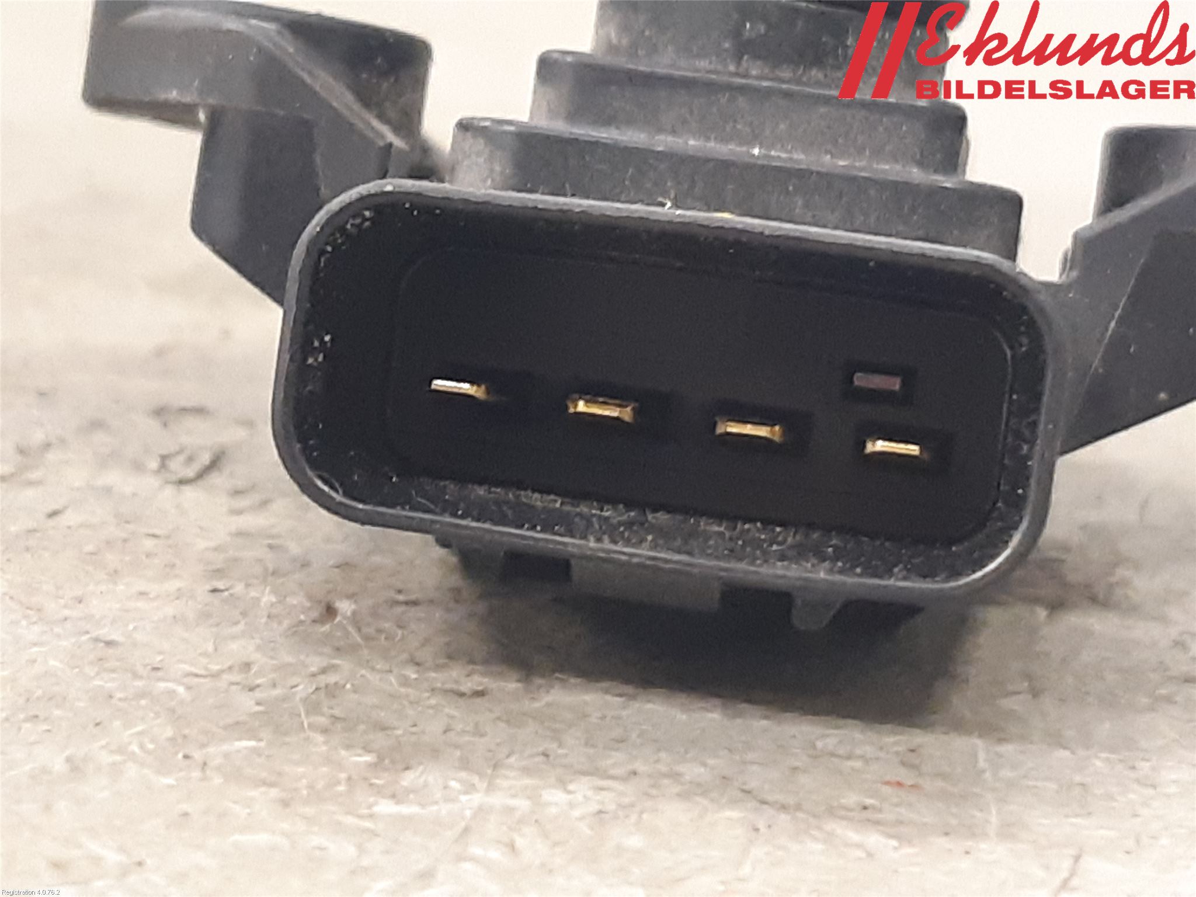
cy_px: 448
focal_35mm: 26
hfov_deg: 67.3
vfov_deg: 53.1
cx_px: 598
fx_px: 898
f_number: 1.7
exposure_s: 1/25
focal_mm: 3.93
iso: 250
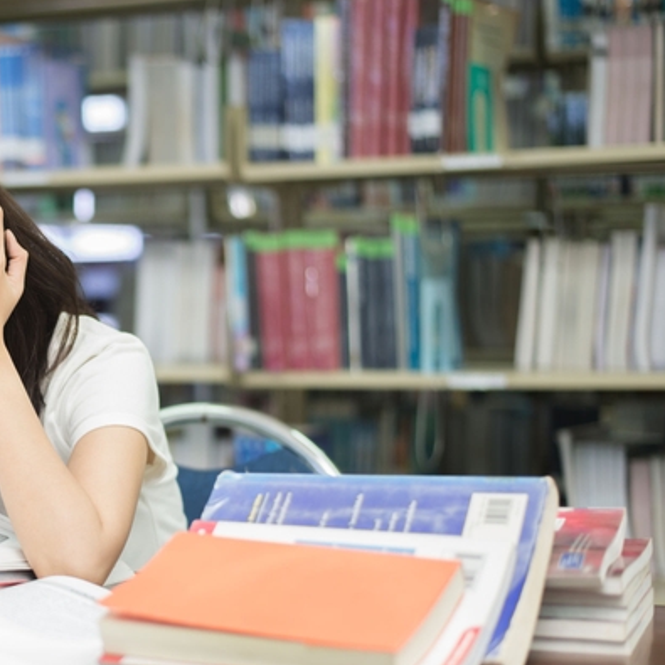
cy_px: 408
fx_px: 1869
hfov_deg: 19.6
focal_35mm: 86
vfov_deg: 20.1
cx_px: -3
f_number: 2.2
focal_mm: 50
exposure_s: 1/100
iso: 400
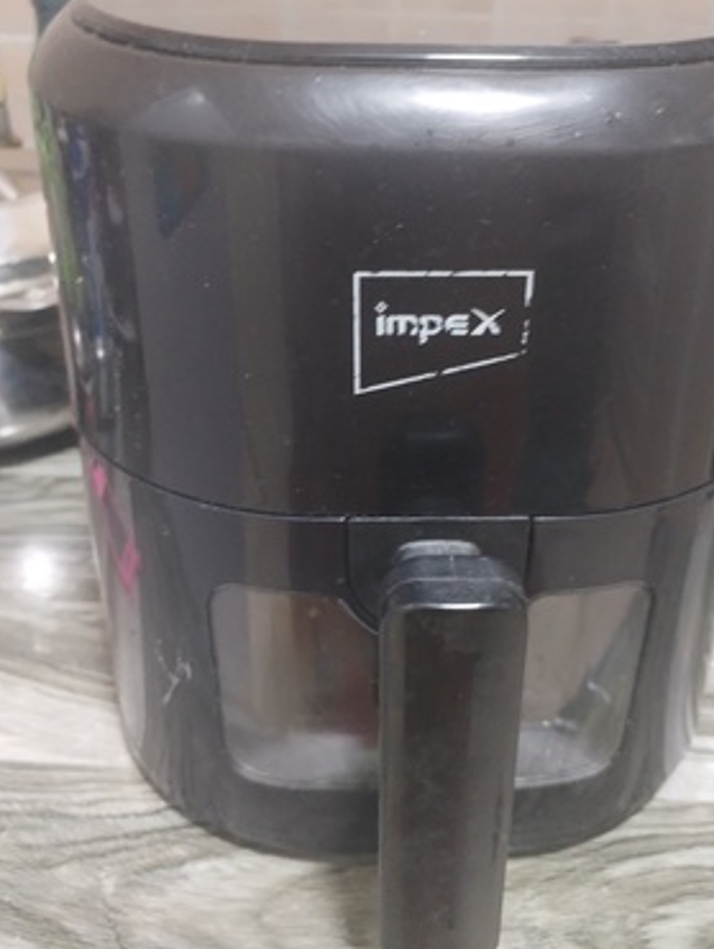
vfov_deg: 56.7
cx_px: 380
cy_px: 444
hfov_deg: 44.2
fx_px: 879
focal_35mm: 32
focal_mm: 4.75
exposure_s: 1/16.7
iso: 1372
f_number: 1.8
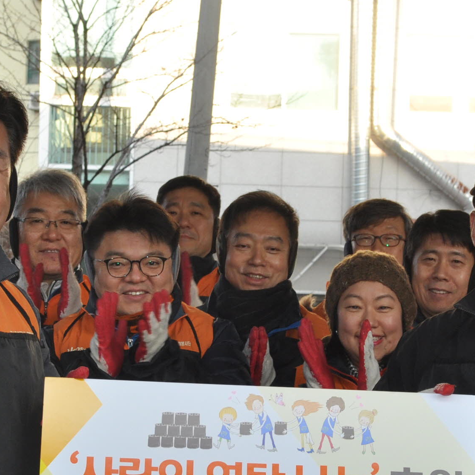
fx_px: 1692
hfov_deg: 16.0
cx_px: 207
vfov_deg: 15.9
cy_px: 378
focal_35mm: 109
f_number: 7.1
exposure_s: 1/160
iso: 400
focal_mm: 30
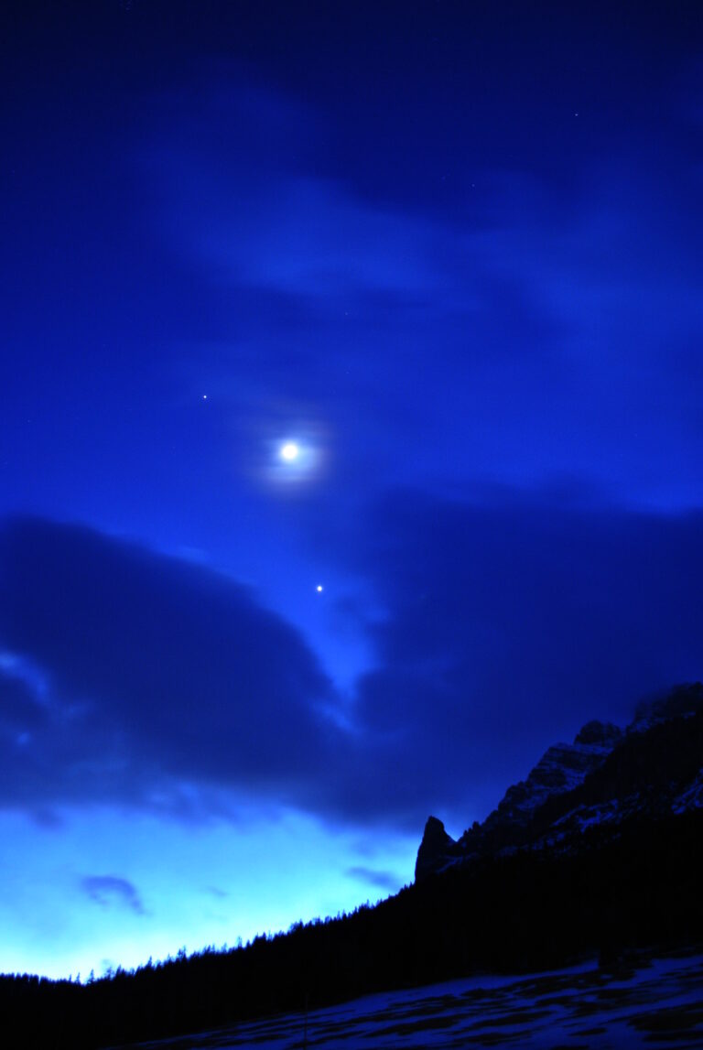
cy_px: 525
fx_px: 788
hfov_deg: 48.1
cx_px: 352
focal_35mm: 27
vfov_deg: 67.3
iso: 400
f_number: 3.5
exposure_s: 8
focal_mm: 18
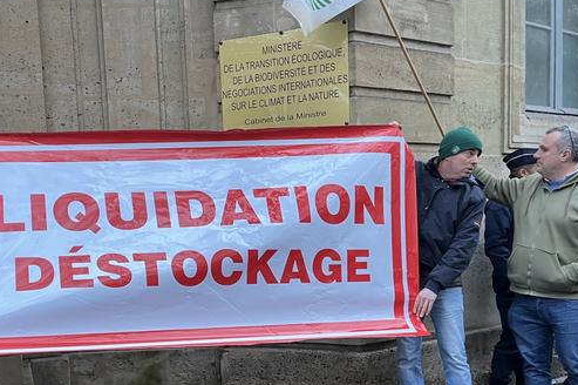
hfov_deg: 47.0
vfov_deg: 31.9
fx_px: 658
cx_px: 214
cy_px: 293
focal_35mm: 41
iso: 160
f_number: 1.6
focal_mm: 5.1
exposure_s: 1/60
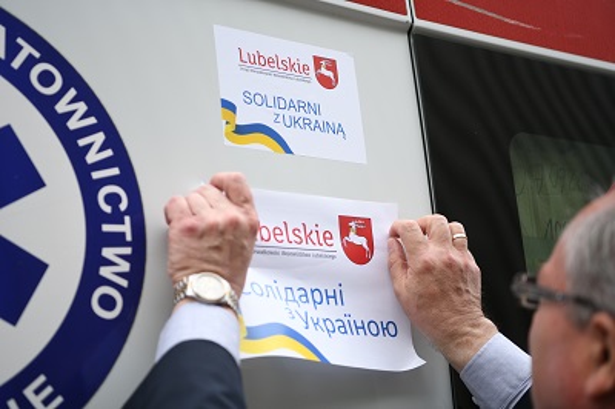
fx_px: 1195
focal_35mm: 70
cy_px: 204
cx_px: 308
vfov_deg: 19.4
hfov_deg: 28.9
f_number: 2.8
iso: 100
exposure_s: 1/400
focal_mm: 70
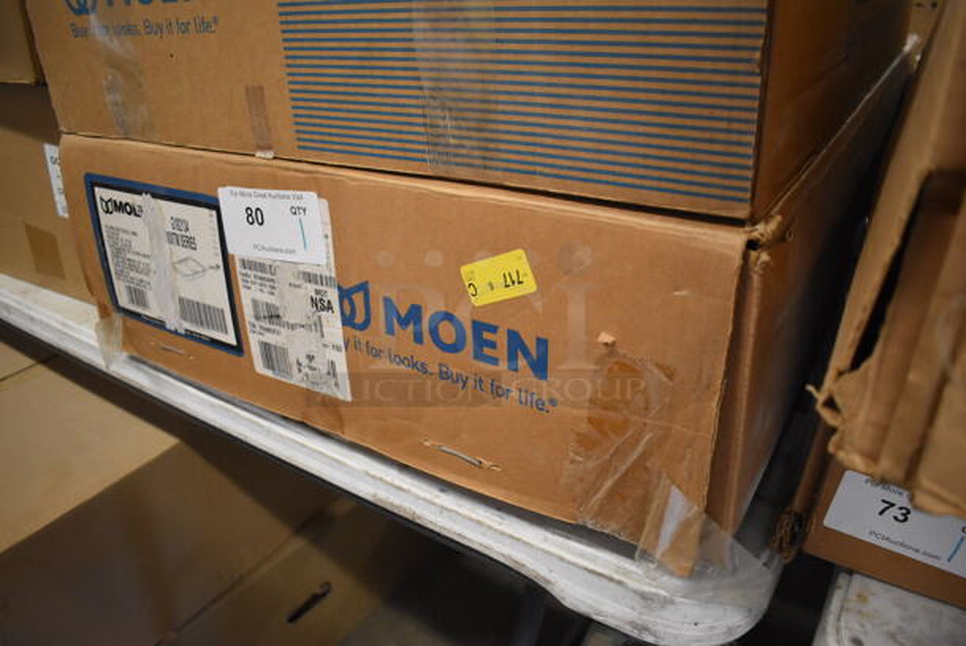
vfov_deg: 48.0
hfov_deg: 67.3
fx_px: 725
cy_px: 323
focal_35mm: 27
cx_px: 483
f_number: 3.5
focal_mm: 18
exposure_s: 1/125
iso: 2200
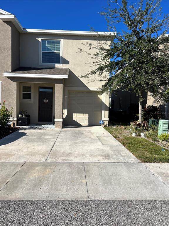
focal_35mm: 26
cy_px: 113
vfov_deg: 67.3
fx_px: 169
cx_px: 84
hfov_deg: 53.1
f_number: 1.5
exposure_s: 1/5882
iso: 50
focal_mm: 5.7
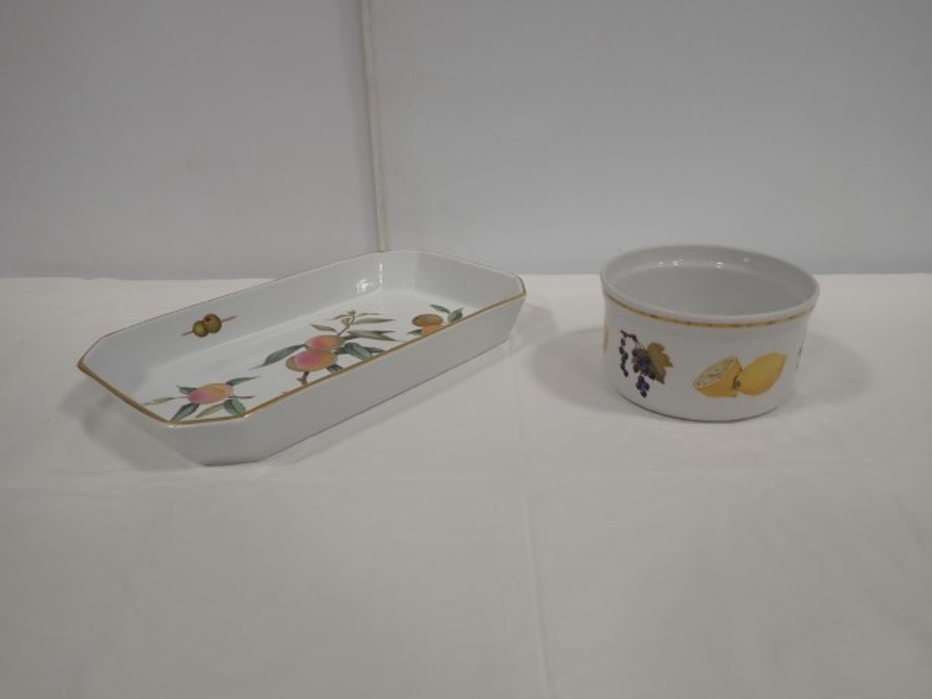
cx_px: 466
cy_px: 350
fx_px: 808
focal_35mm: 30
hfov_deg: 60.0
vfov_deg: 46.8
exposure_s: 1/60
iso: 100
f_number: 2.3
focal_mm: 5.4
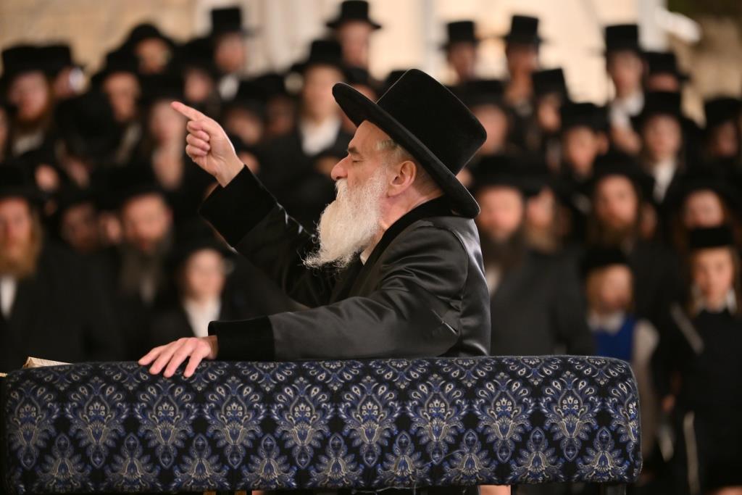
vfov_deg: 7.4
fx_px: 3813
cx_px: 371
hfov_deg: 11.1
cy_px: 248
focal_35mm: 185
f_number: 2.8
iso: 800
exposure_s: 1/160
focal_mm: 185
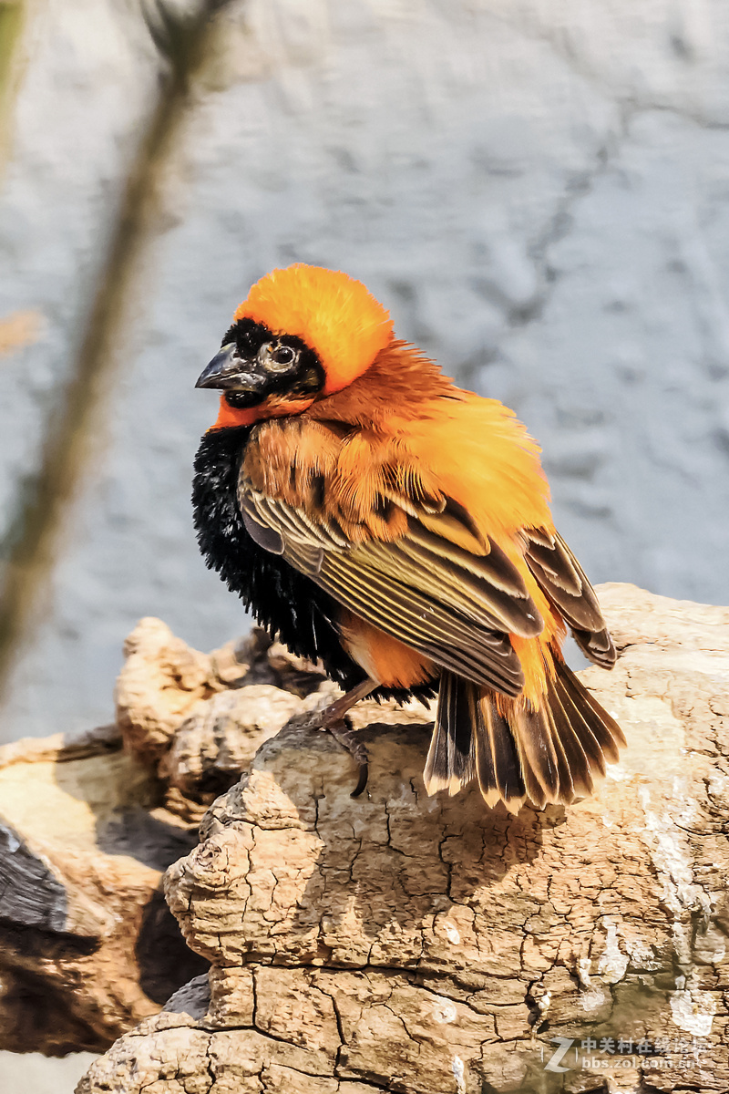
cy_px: 547
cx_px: 364
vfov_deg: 4.1
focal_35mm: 500
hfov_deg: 2.7
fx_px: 15186
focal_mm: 500
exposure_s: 1/800
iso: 1600
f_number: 11
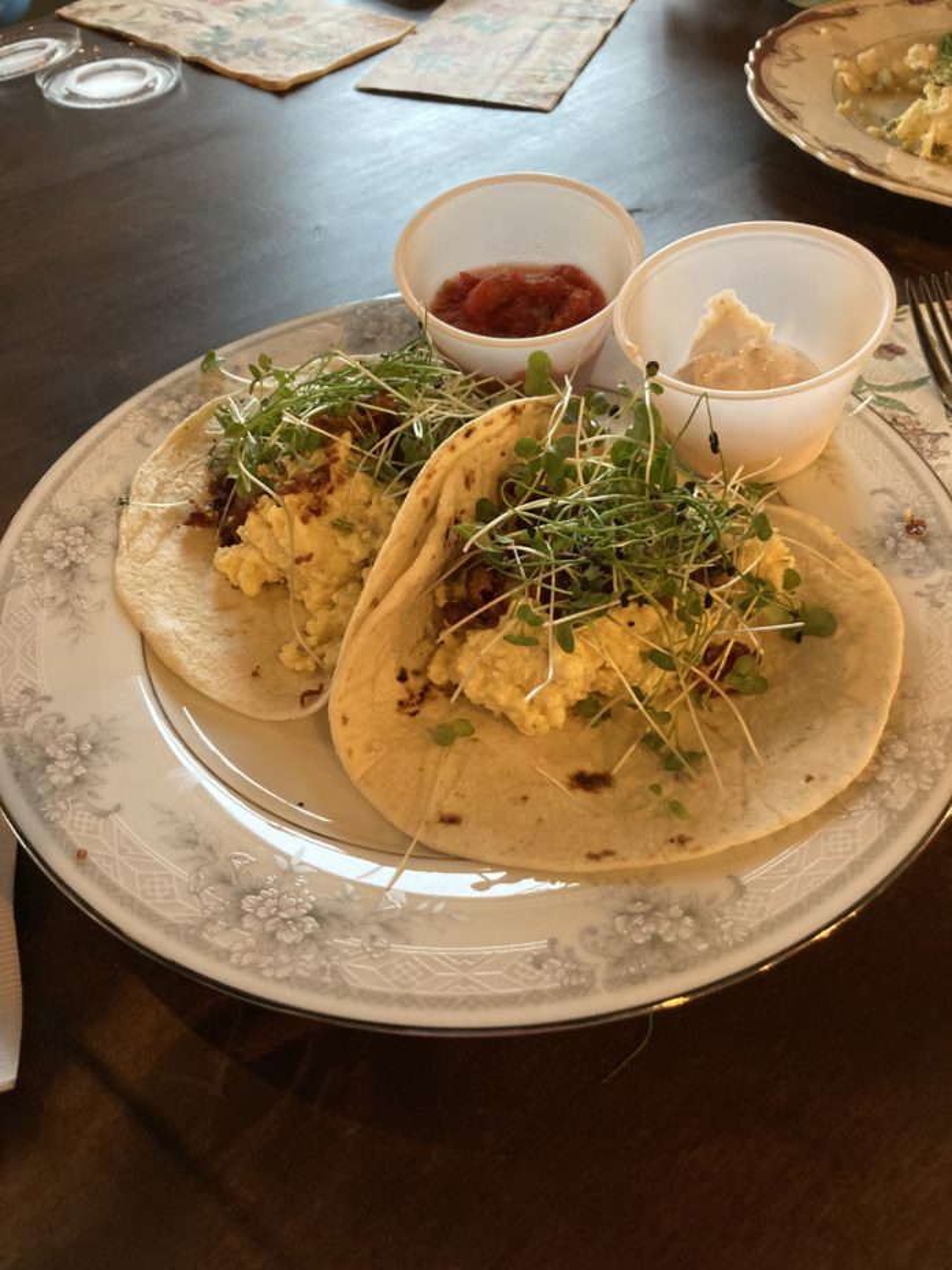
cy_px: 635
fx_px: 1027
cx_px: 476
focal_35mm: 28
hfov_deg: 49.7
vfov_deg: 63.4
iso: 500
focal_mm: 3.99
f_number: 1.8
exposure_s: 1/30
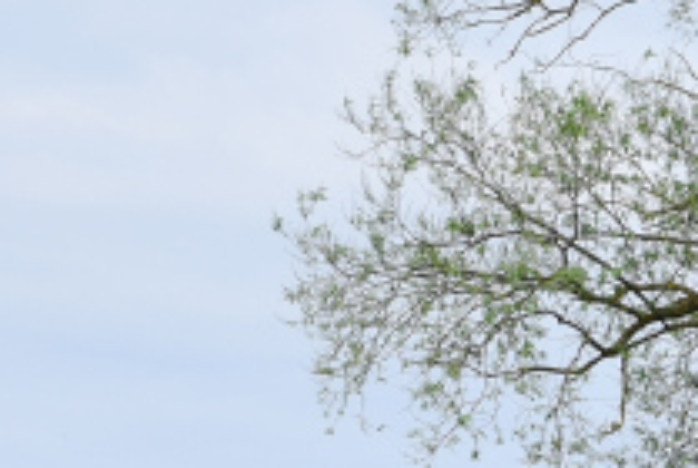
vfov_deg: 2.5
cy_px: 1312
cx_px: 1142
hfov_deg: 3.8
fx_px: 10485
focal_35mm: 540
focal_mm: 58
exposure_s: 1/500
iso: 200
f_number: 6.3
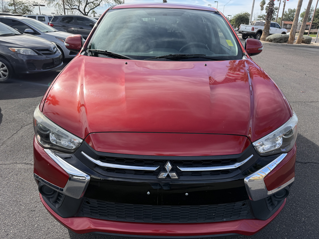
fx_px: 221
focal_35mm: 24
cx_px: 160
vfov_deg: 56.8
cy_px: 120
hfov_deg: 71.6
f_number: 1.78
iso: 100
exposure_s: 1/2370
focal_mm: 6.76
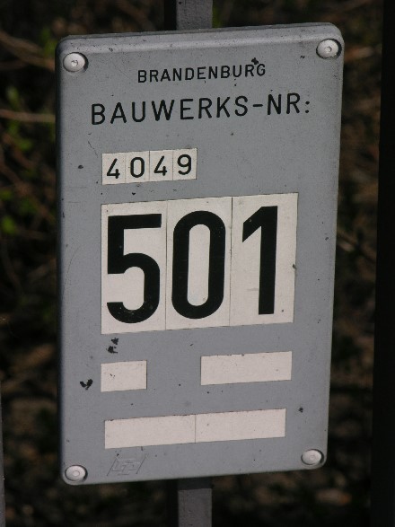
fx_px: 4262
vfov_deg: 7.1
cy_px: 264
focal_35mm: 280
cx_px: 198
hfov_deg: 5.3
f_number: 7.4
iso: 50
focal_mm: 71.2
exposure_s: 1/280
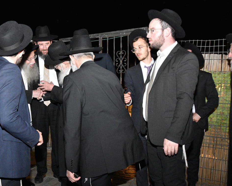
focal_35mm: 36
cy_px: 95
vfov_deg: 41.5
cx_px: 61
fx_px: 245
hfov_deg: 48.9
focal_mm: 17
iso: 3200
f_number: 4.5
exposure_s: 1/160
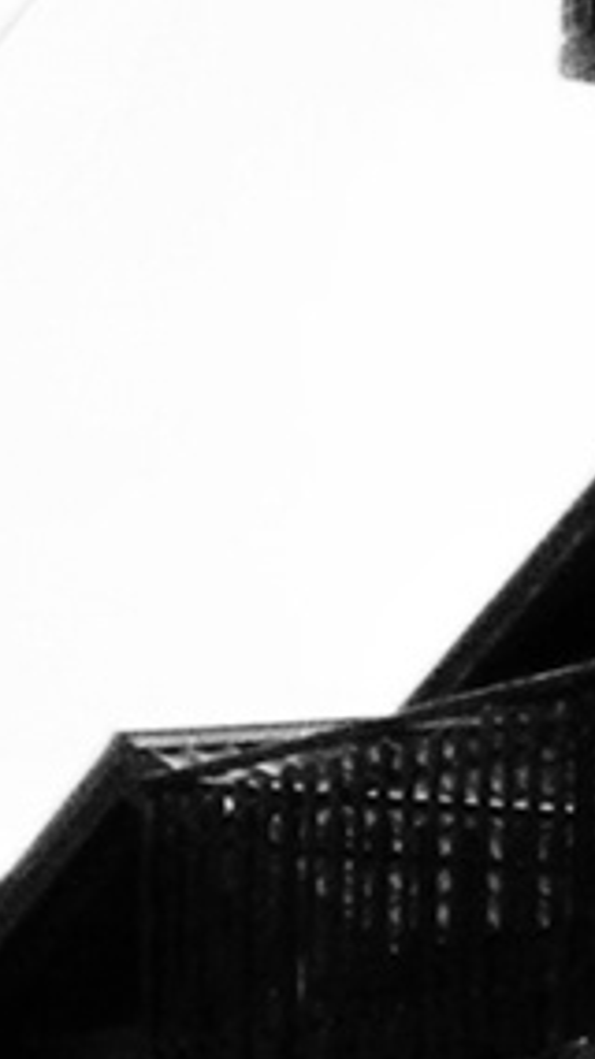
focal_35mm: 271
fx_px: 7612
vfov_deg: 7.9
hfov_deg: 4.2
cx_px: 2235
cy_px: 191
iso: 89
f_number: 4.6
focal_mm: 6.3
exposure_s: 1/462
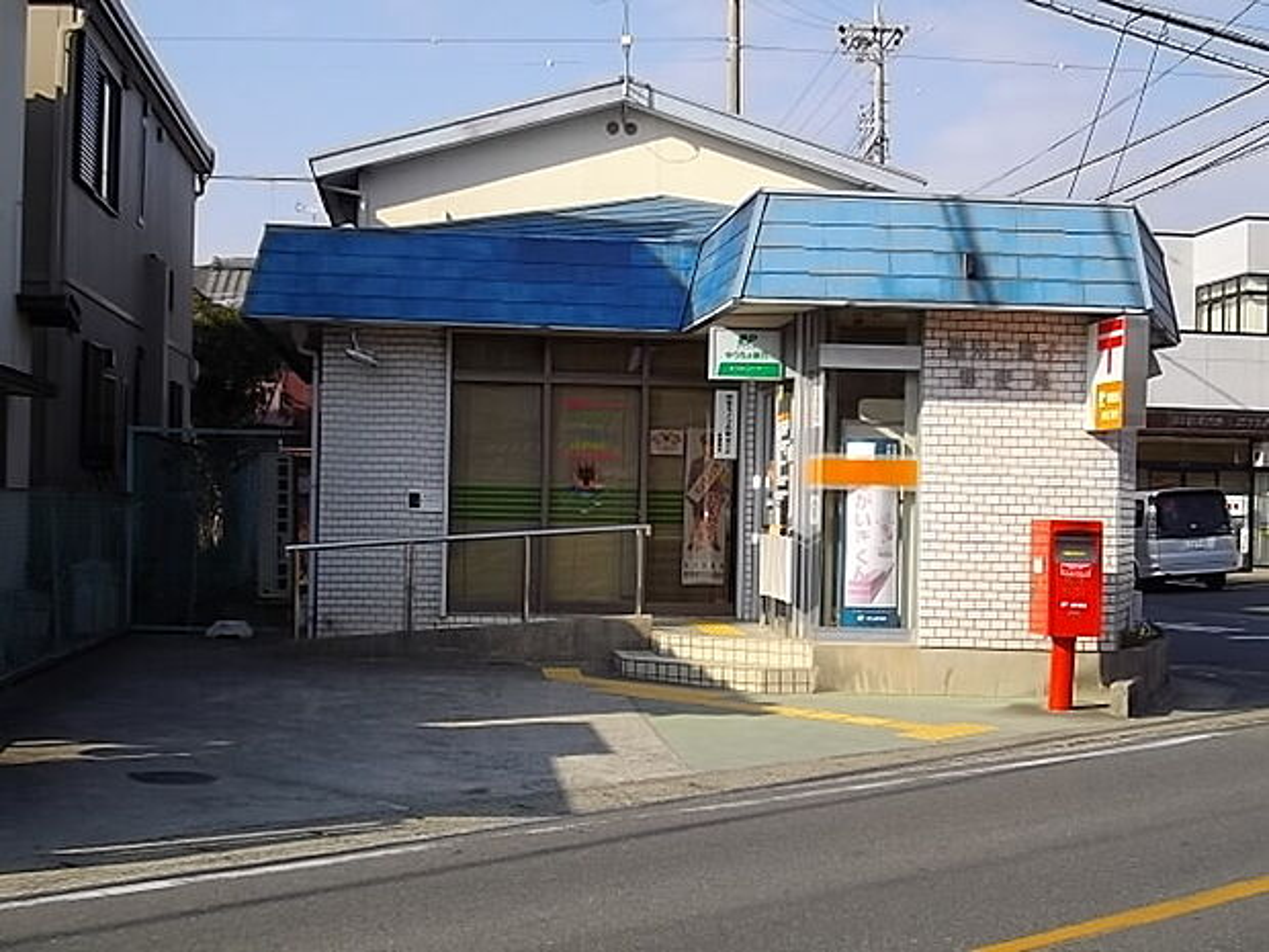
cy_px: 476
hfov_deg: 34.9
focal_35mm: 55
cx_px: 634
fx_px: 2016
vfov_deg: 26.6
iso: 103
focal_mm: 9.8
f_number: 4.8
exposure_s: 1/400
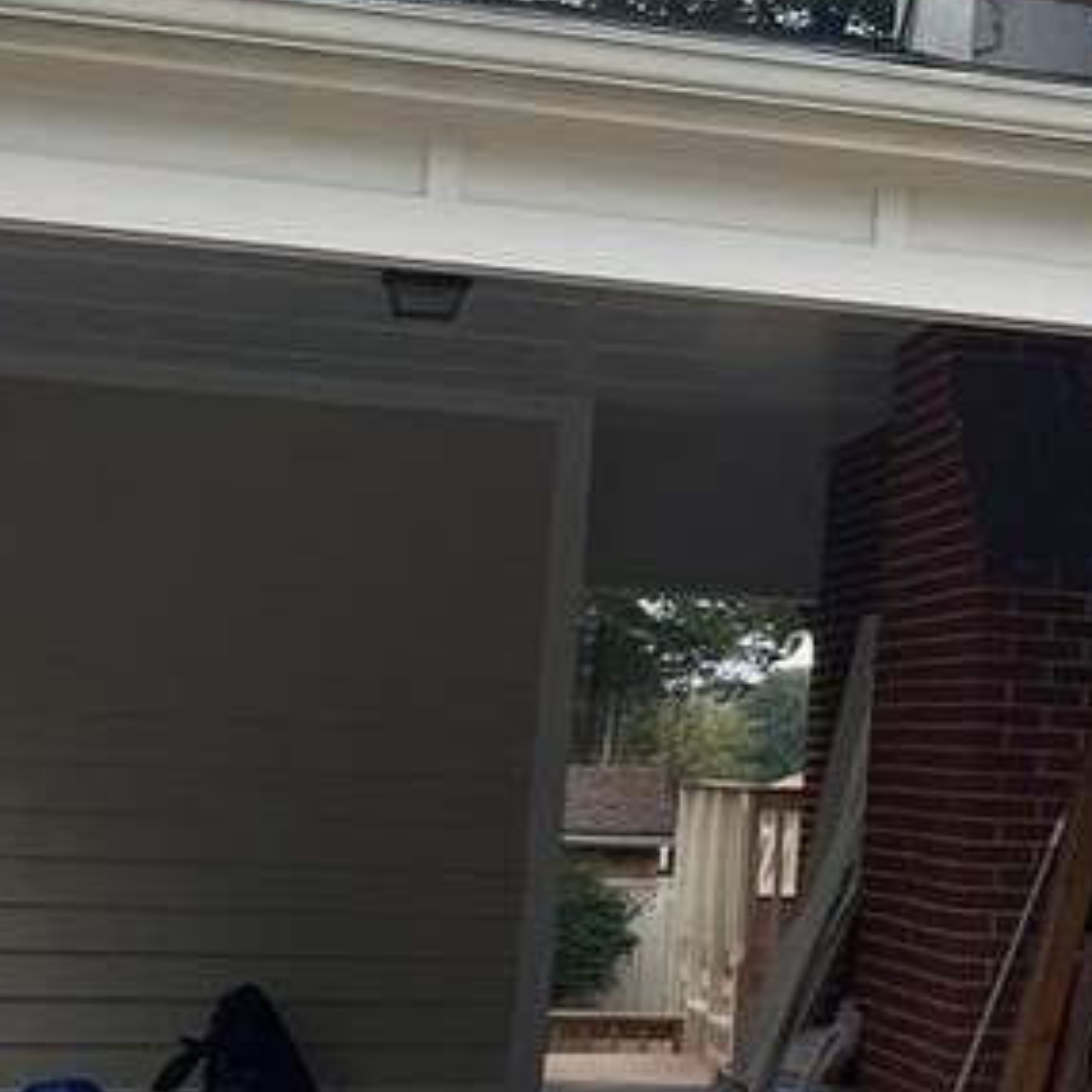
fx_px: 3676
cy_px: 554
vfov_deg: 16.9
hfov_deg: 14.2
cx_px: 2184
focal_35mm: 103
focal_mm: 5.7
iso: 50
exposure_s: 1/296
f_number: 1.5
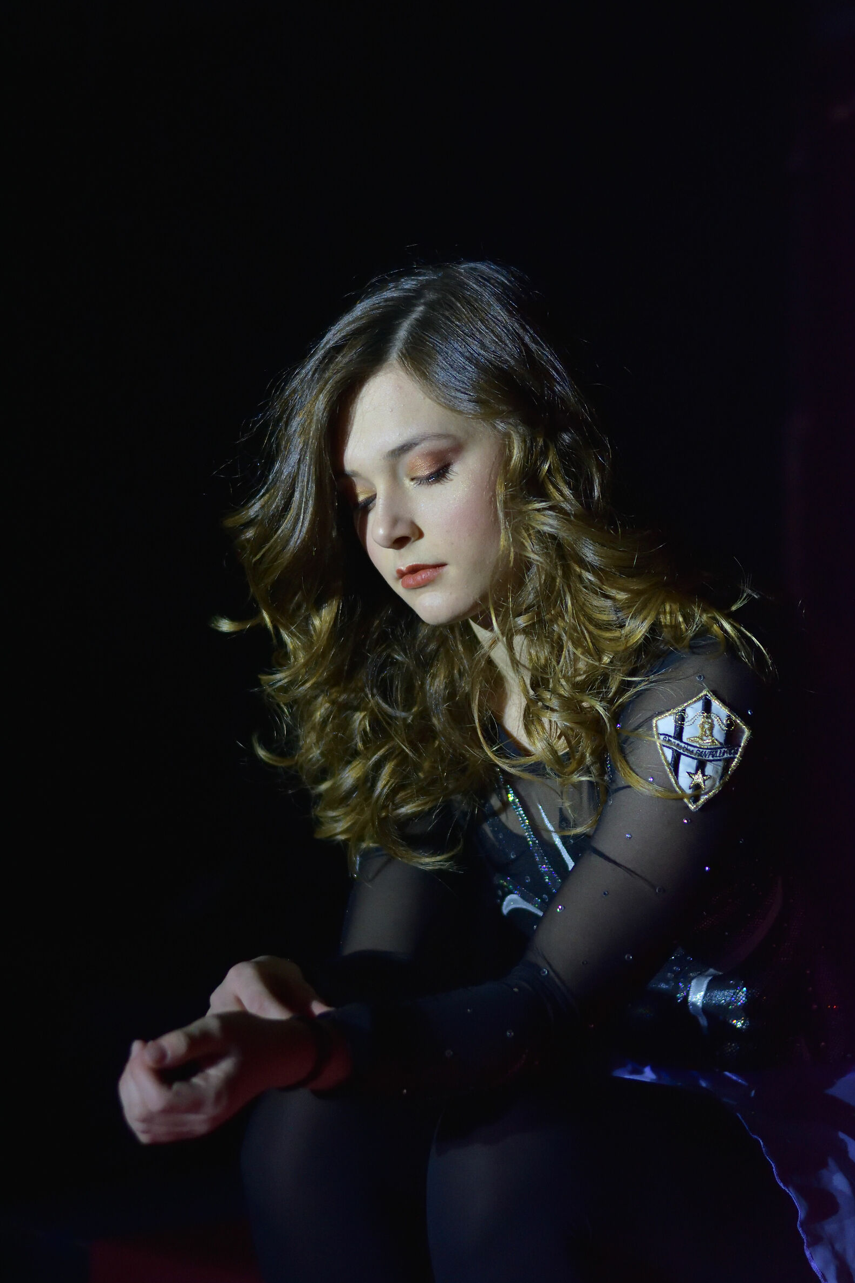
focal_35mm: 76
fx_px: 2707
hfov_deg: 17.9
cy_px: 640
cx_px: 433
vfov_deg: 26.6
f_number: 2.5
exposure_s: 1/640
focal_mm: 50
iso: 1000
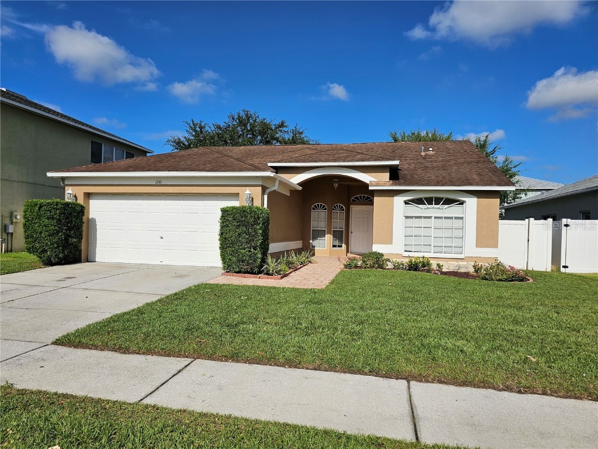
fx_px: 397
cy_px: 224
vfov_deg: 58.9
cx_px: 299
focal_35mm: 23
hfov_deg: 73.9
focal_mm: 6.3
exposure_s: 1/1994
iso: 10
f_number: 1.7
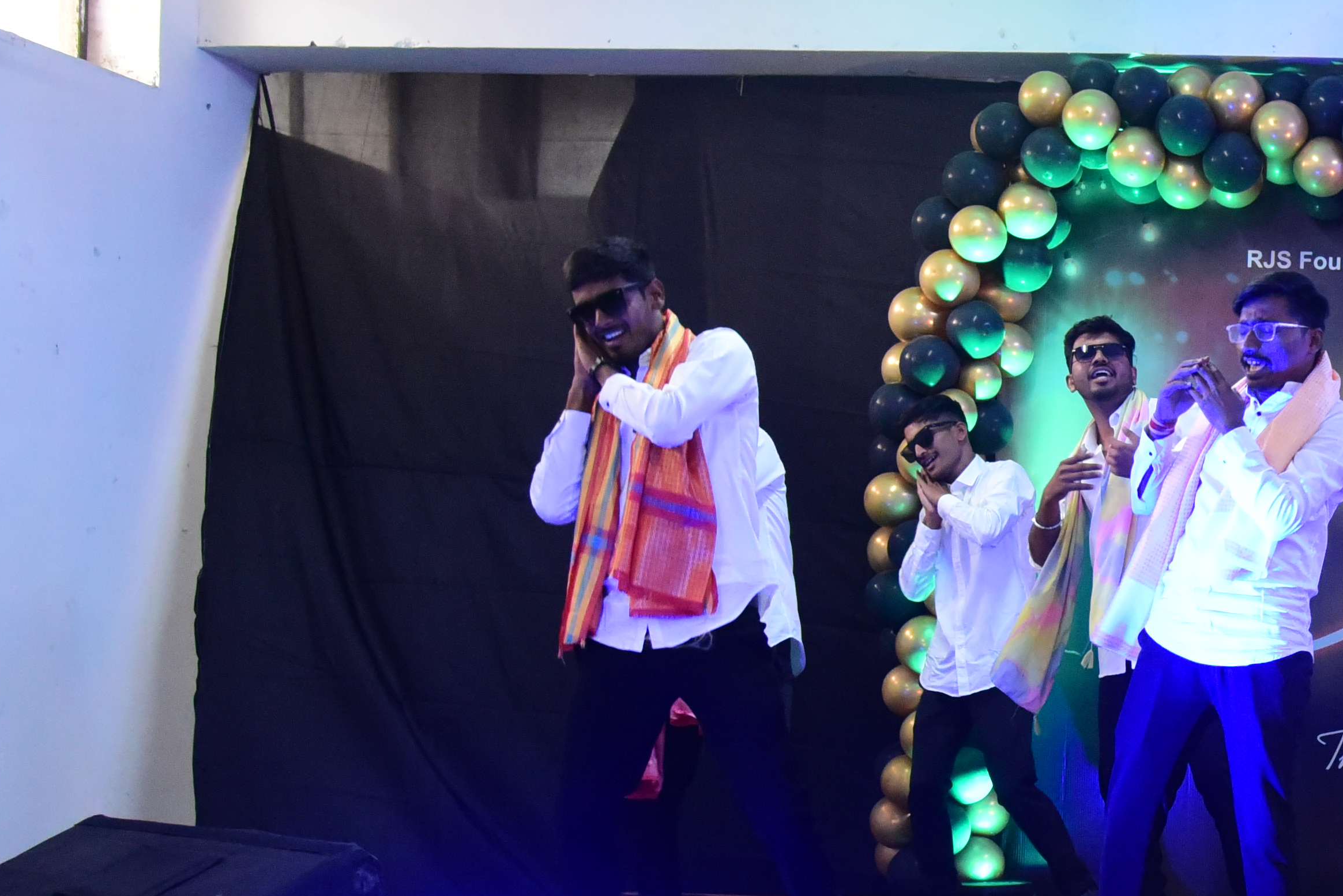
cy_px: 608
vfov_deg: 21.8
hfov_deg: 28.8
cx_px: 1541
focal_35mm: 62
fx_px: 2314
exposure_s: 1/125
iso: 5000
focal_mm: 24
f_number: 4.5
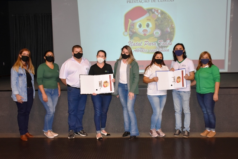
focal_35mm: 40
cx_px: 119
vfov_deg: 33.0
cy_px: 80
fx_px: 268
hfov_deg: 47.9
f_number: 4
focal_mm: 27
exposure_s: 1/60
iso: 900
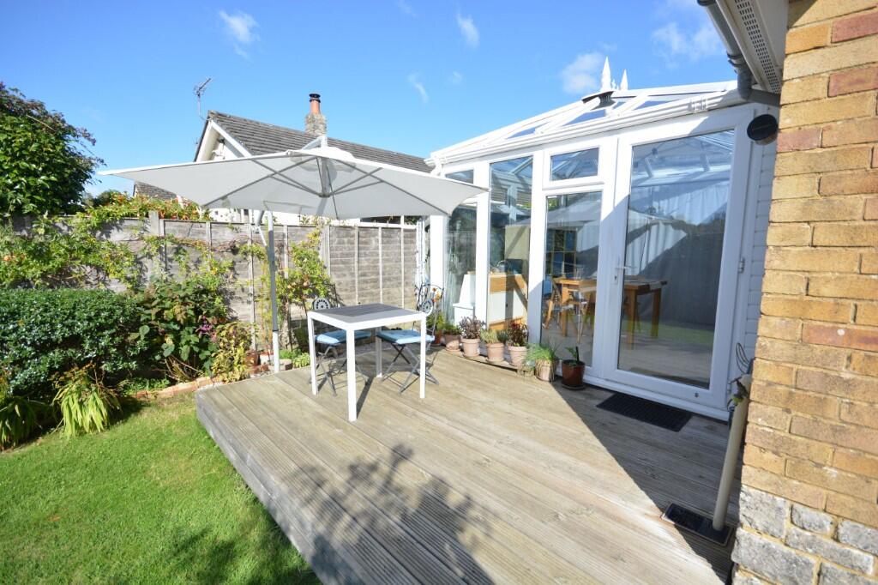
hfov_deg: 100.4
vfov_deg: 77.3
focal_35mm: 15
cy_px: 292
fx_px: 366
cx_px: 439
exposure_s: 1/640
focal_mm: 10
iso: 400
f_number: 8
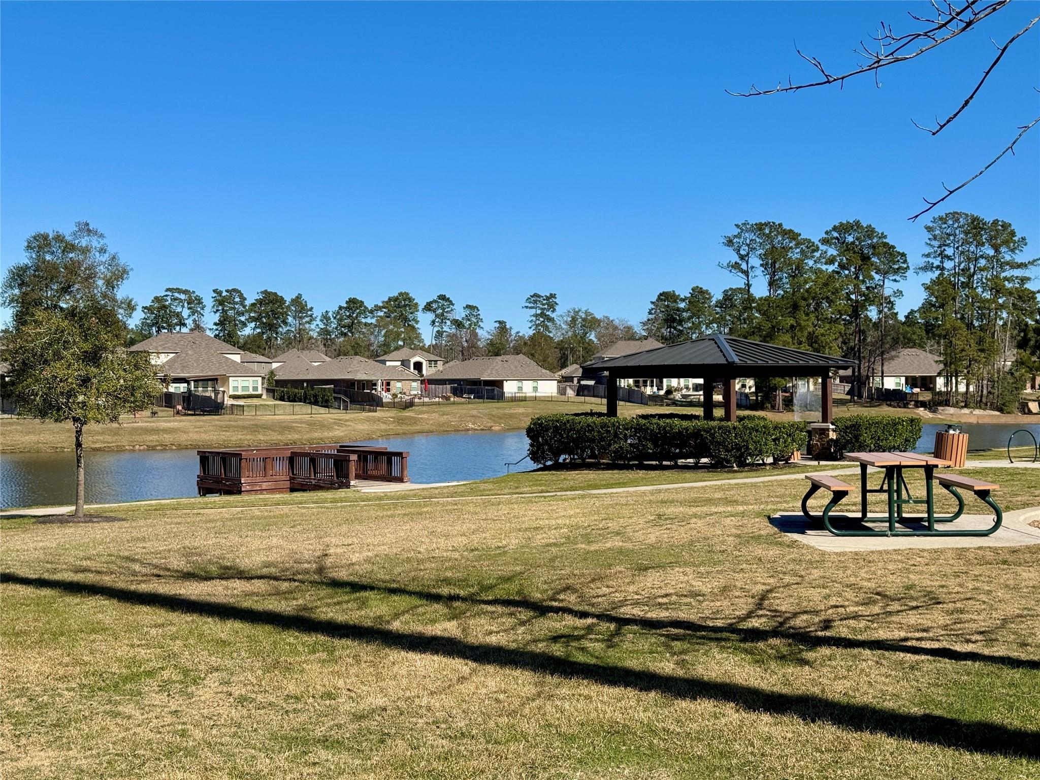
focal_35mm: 48
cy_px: 390
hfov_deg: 39.7
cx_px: 520
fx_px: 1442
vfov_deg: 30.3
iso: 64
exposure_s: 1/7092
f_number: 1.78
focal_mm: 6.76
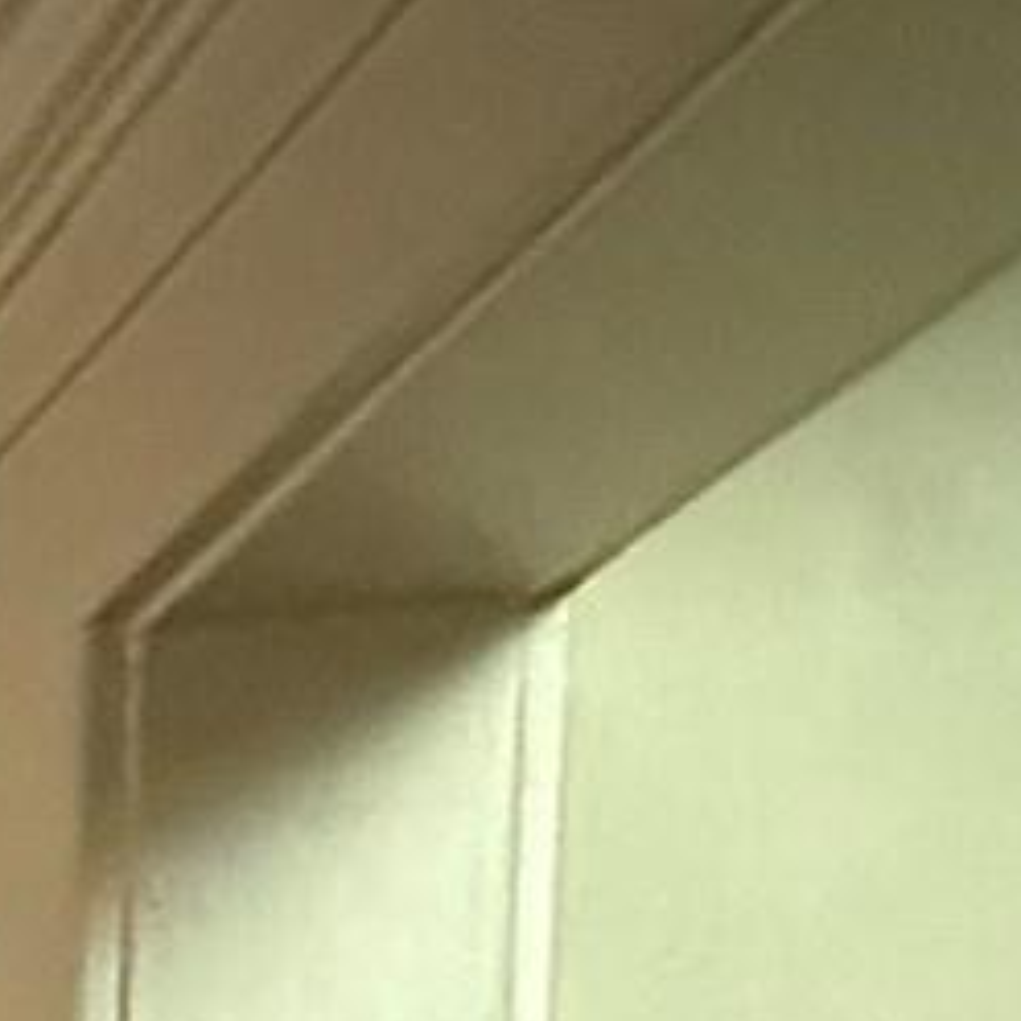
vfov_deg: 13.5
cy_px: 2297
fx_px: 3404
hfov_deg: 10.4
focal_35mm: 102
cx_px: -2231
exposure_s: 1/40
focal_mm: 2.22
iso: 1000
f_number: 2.2
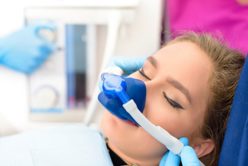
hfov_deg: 23.9
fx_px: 586
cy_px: 83
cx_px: 124
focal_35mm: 85
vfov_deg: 16.1
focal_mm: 85
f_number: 2.8
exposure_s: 1/250
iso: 250
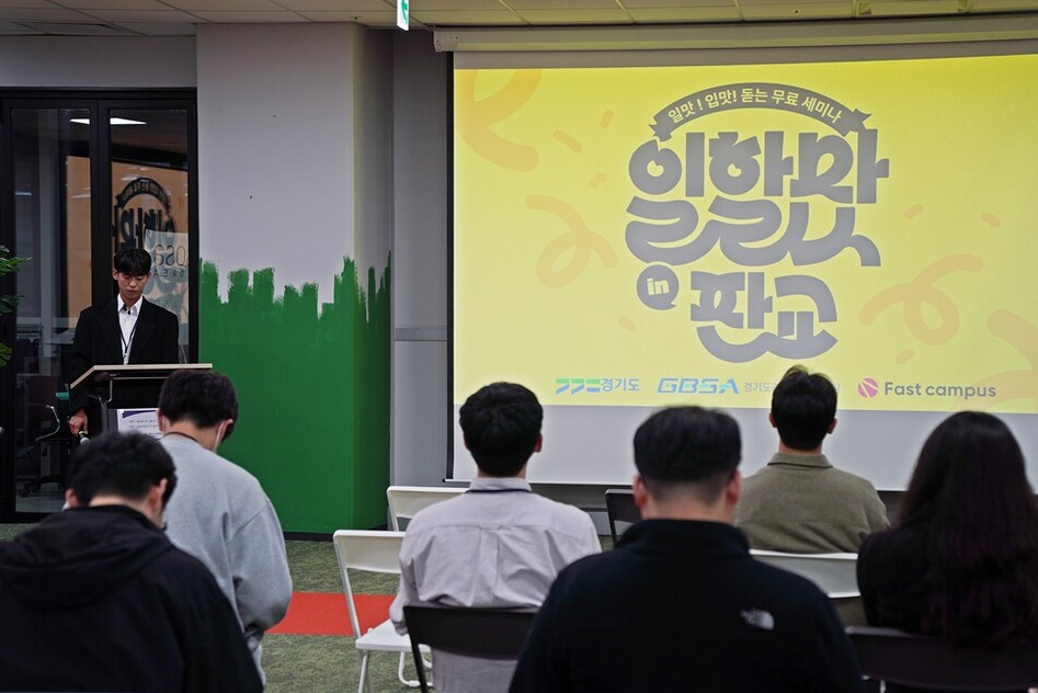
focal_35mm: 76
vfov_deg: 18.0
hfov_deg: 26.6
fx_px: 2192
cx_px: 525
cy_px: 345
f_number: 2.8
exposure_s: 1/80
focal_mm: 50
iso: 100
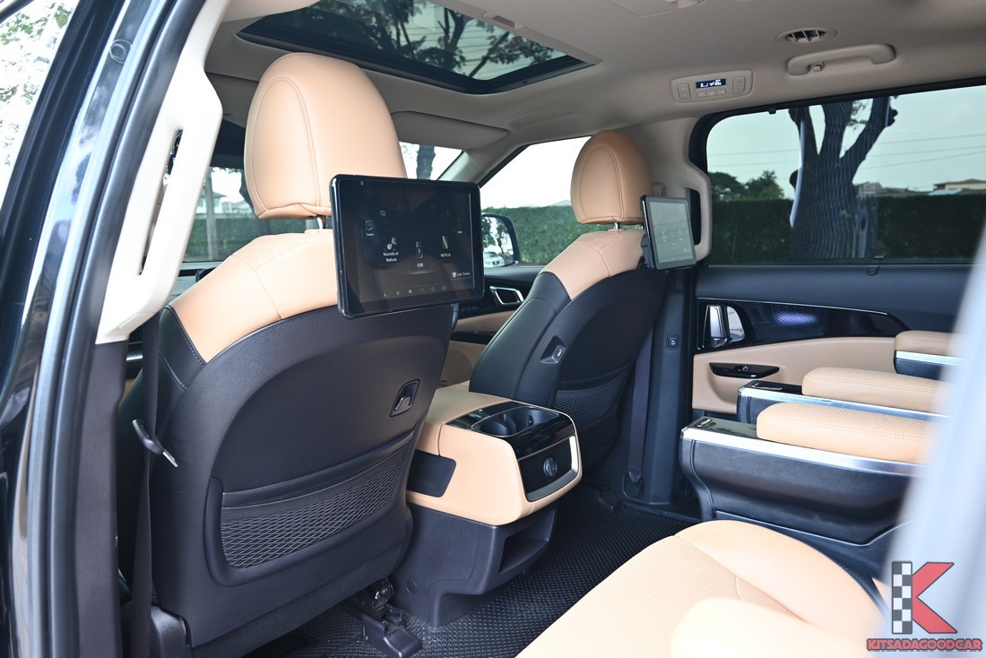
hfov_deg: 73.7
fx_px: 657
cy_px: 329
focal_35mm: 24
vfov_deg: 53.2
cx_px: 493
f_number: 5.6
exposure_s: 1/30
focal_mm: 24
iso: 400
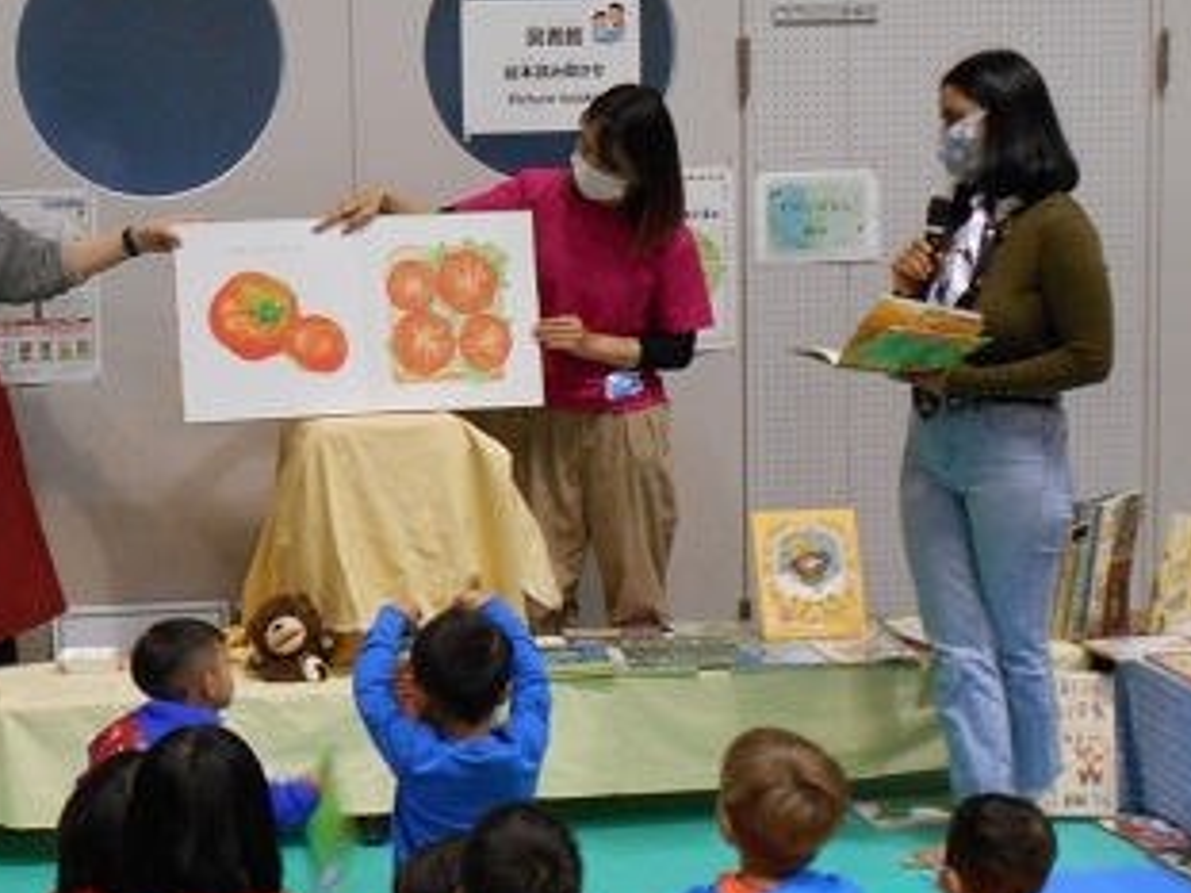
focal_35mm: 95
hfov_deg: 20.6
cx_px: 381
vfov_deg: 15.5
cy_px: 496
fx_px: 3267
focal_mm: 11.6
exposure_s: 1/20
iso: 400
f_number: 5.3
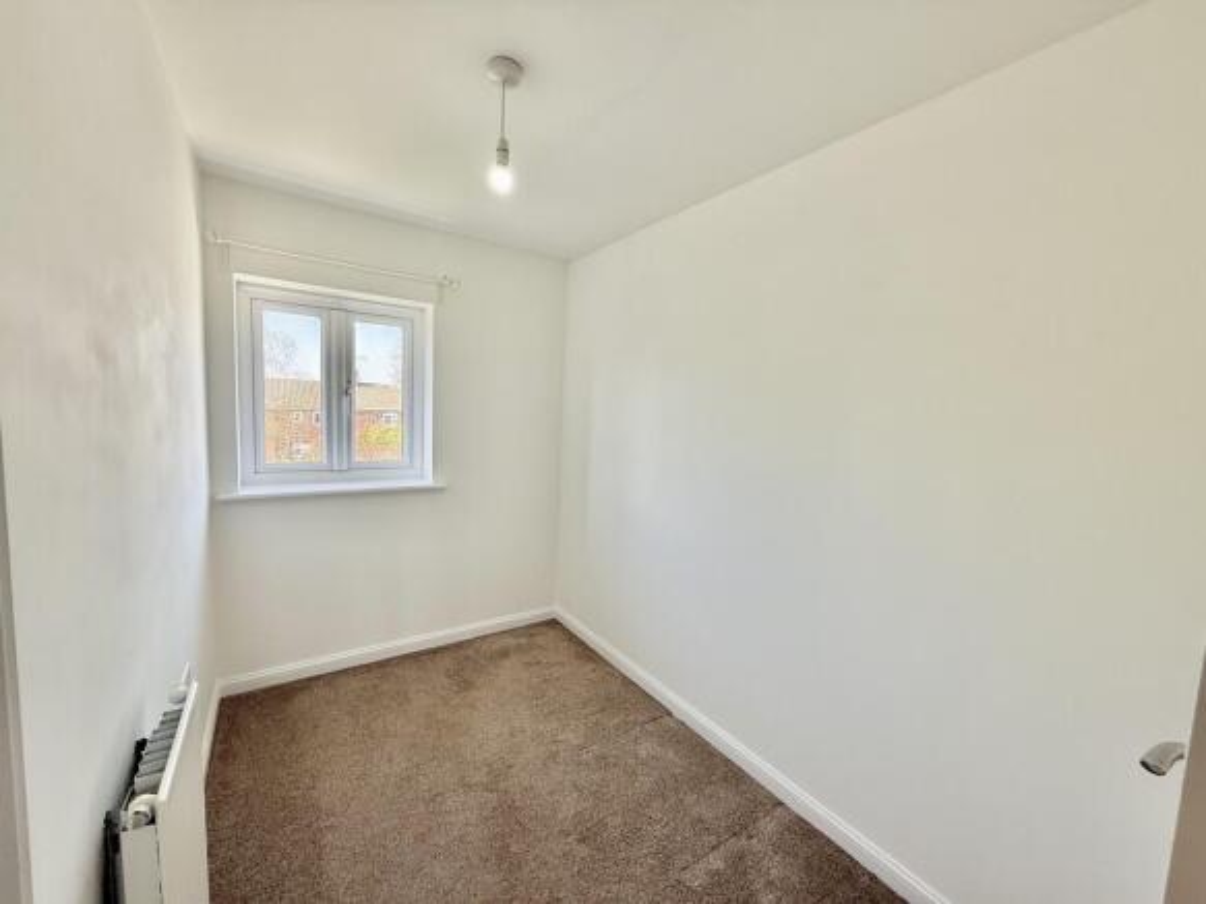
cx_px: 603
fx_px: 488
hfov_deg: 102.1
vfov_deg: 85.7
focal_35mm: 14
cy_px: 452
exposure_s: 1/100
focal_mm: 2.22
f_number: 2.2
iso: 80
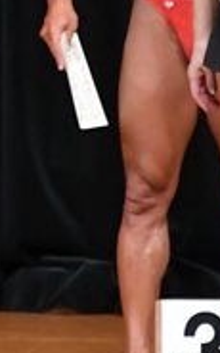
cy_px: 33
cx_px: -391
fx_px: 11118
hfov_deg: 1.1
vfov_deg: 1.8
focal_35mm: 1159
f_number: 5.6
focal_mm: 180
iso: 5000
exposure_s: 1/400
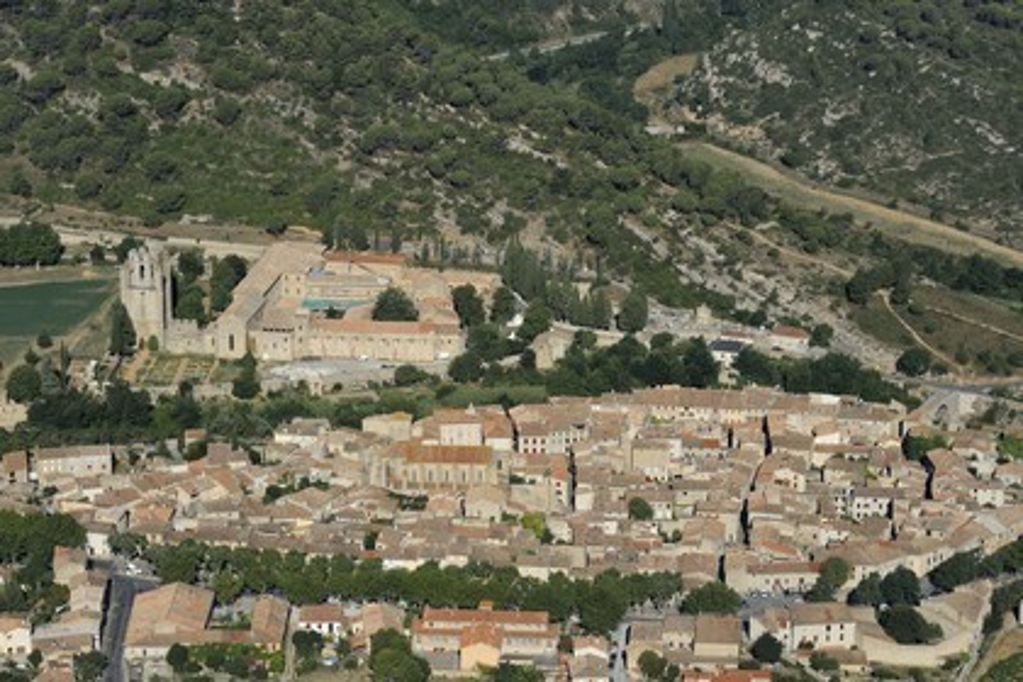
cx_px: 512
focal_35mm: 105
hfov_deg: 19.5
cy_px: 341
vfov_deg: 13.0
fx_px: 2984
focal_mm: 105
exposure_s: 1/1000
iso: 400
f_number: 9
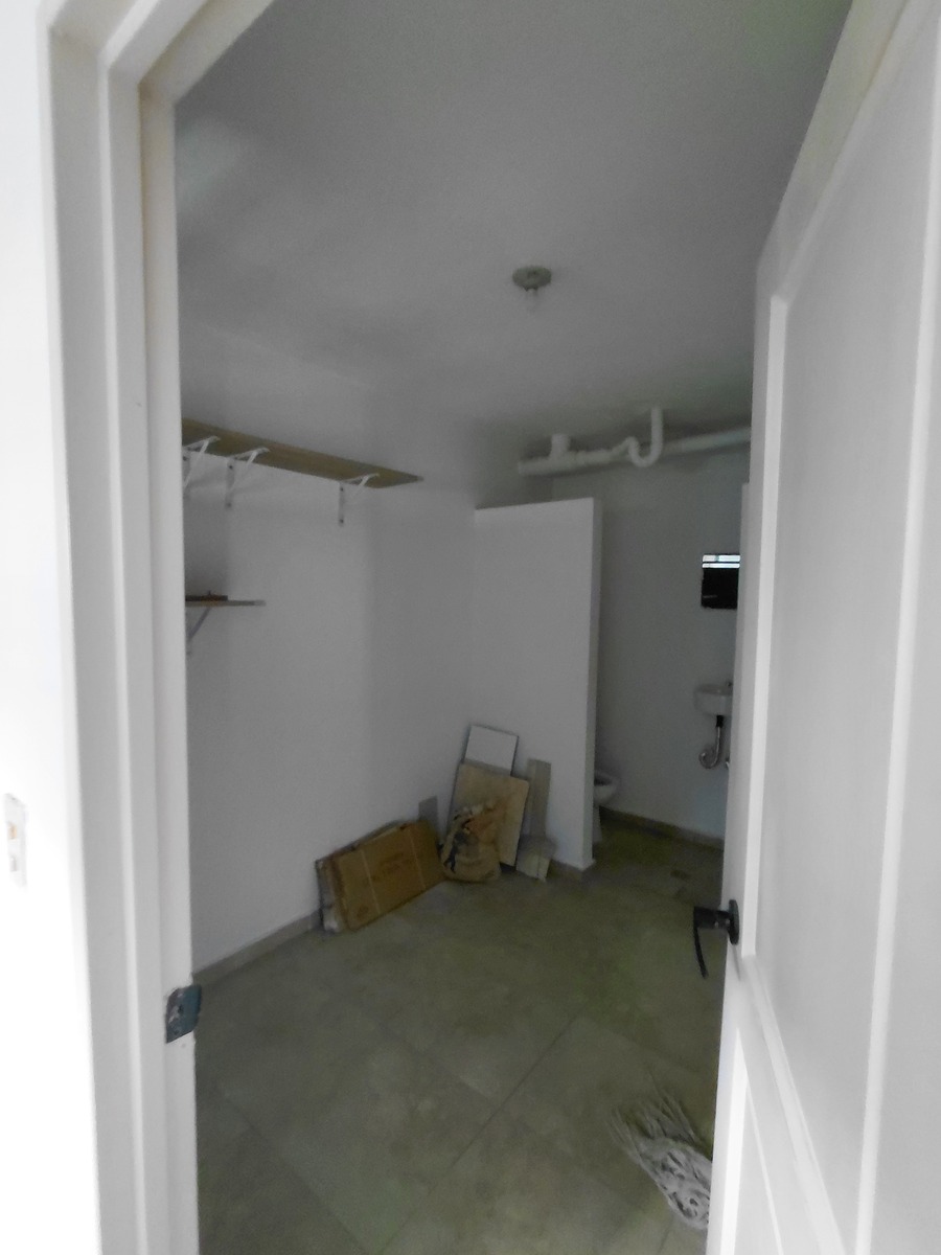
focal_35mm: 16
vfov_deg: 94.5
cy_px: 628
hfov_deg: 78.1
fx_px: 580
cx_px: 470
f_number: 2.2
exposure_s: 1/24
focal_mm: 1.64
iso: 400
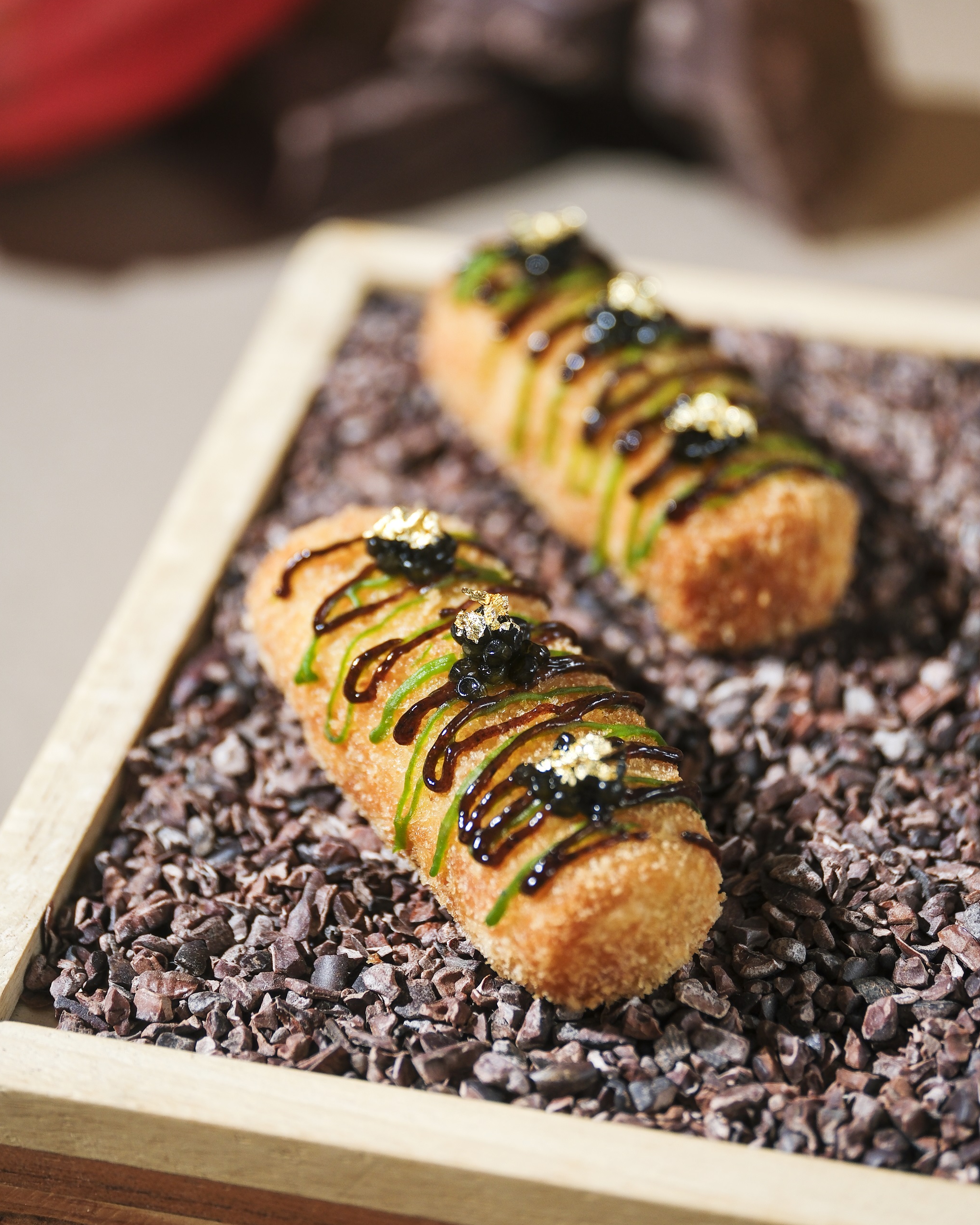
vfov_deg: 22.5
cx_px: 487
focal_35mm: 85
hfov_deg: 18.1
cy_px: 581
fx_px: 3082
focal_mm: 50
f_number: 3.2
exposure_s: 1/200
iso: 200
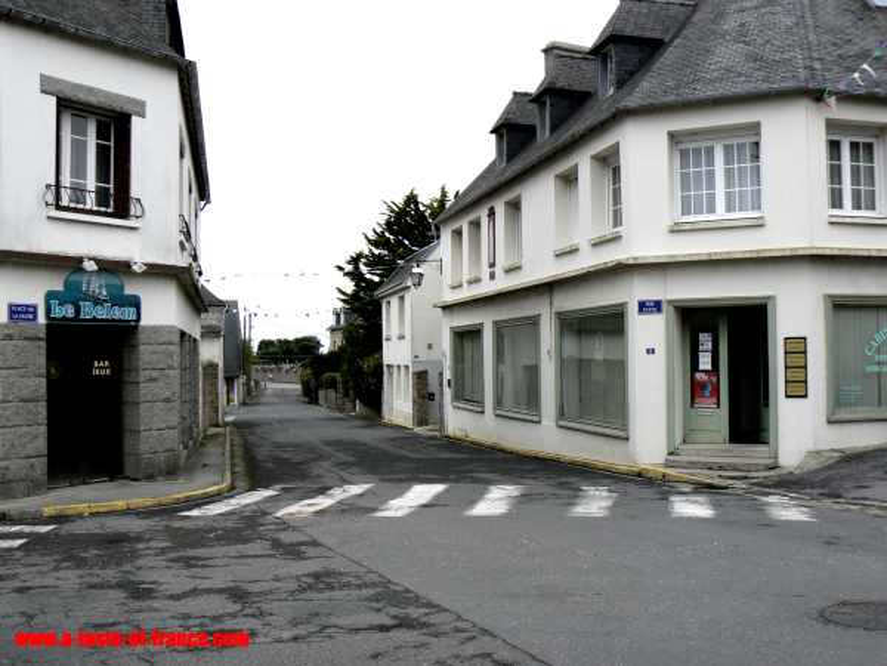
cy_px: 333
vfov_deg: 38.7
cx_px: 444
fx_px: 948
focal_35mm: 37
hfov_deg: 50.1
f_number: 5.6
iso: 80
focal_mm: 6.2
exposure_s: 1/200
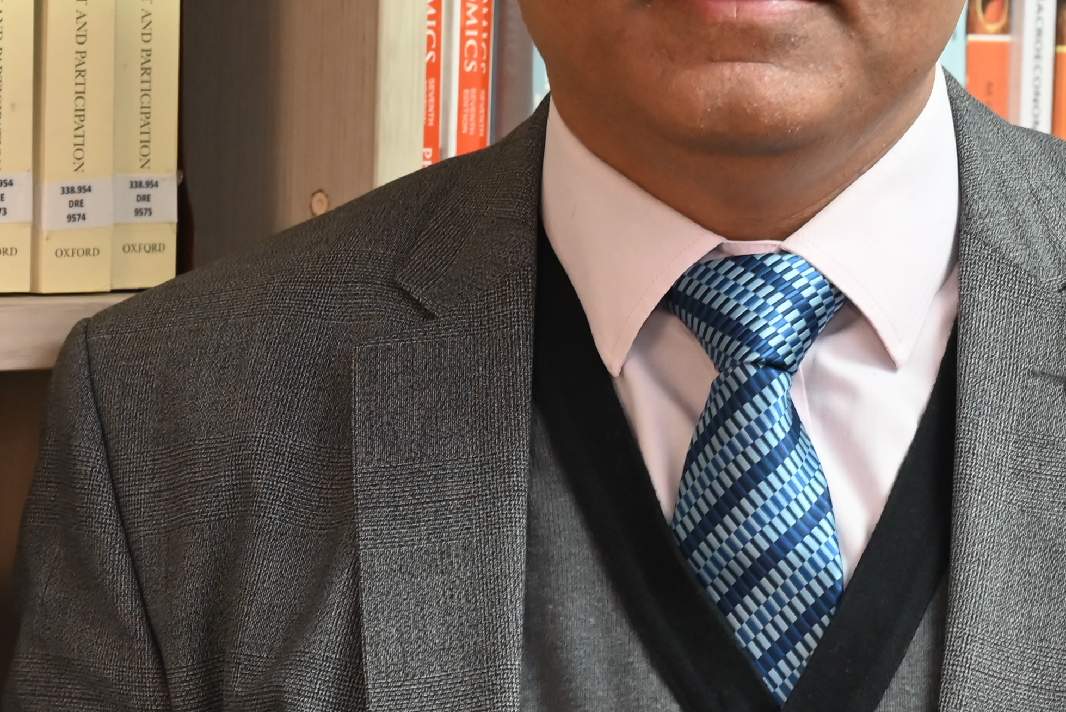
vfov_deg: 7.9
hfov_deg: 11.7
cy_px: 286
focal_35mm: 175
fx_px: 5184
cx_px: 703
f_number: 5.6
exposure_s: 1/60
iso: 1800
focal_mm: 57
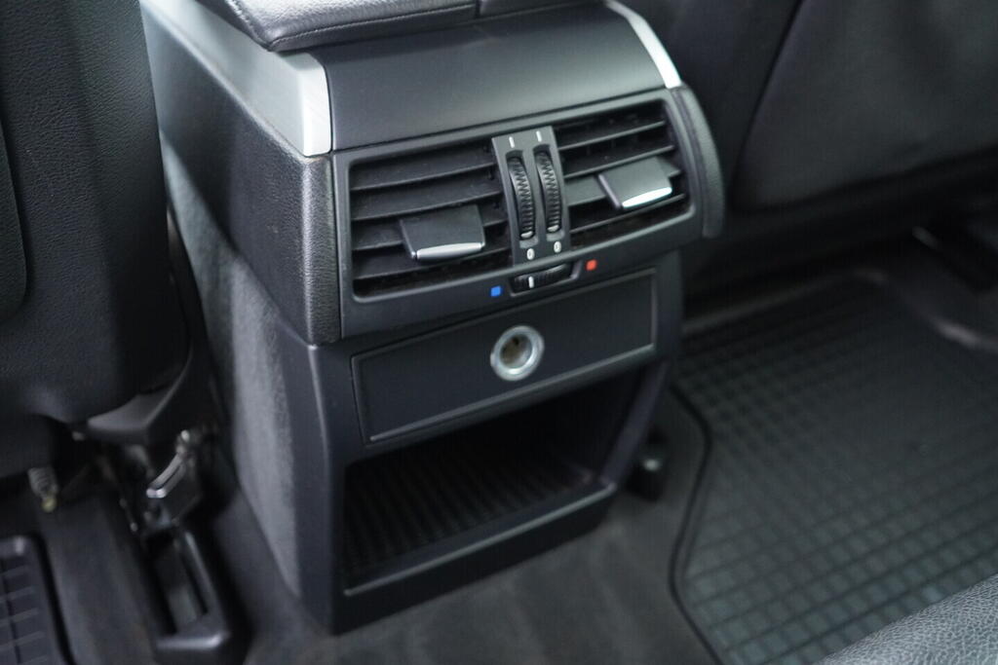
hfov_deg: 53.1
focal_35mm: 36
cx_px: 499
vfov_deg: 36.9
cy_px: 332
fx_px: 998
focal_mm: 24
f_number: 2.8
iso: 2500
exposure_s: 1/40
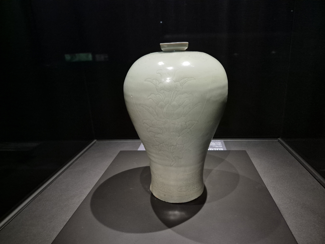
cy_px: 122
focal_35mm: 23
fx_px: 216
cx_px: 162
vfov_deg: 58.9
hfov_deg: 73.9
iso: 2000
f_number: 1.8
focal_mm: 5.4
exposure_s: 1/60
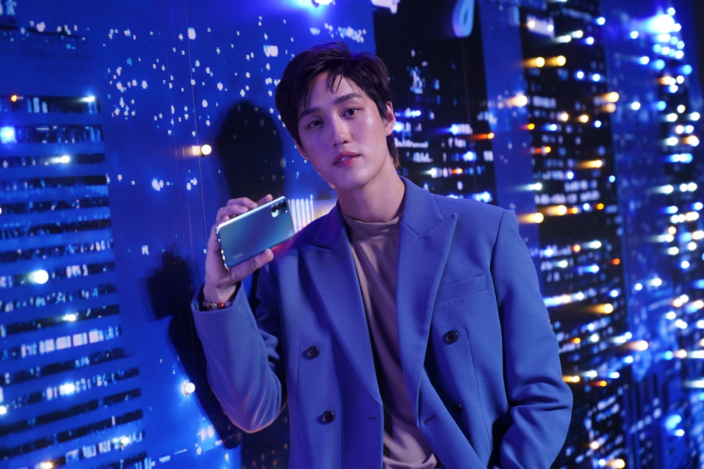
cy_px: 234
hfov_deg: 28.8
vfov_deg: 19.5
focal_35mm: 70
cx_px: 352
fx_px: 1369
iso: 2000
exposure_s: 1/60
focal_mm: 70
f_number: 2.8
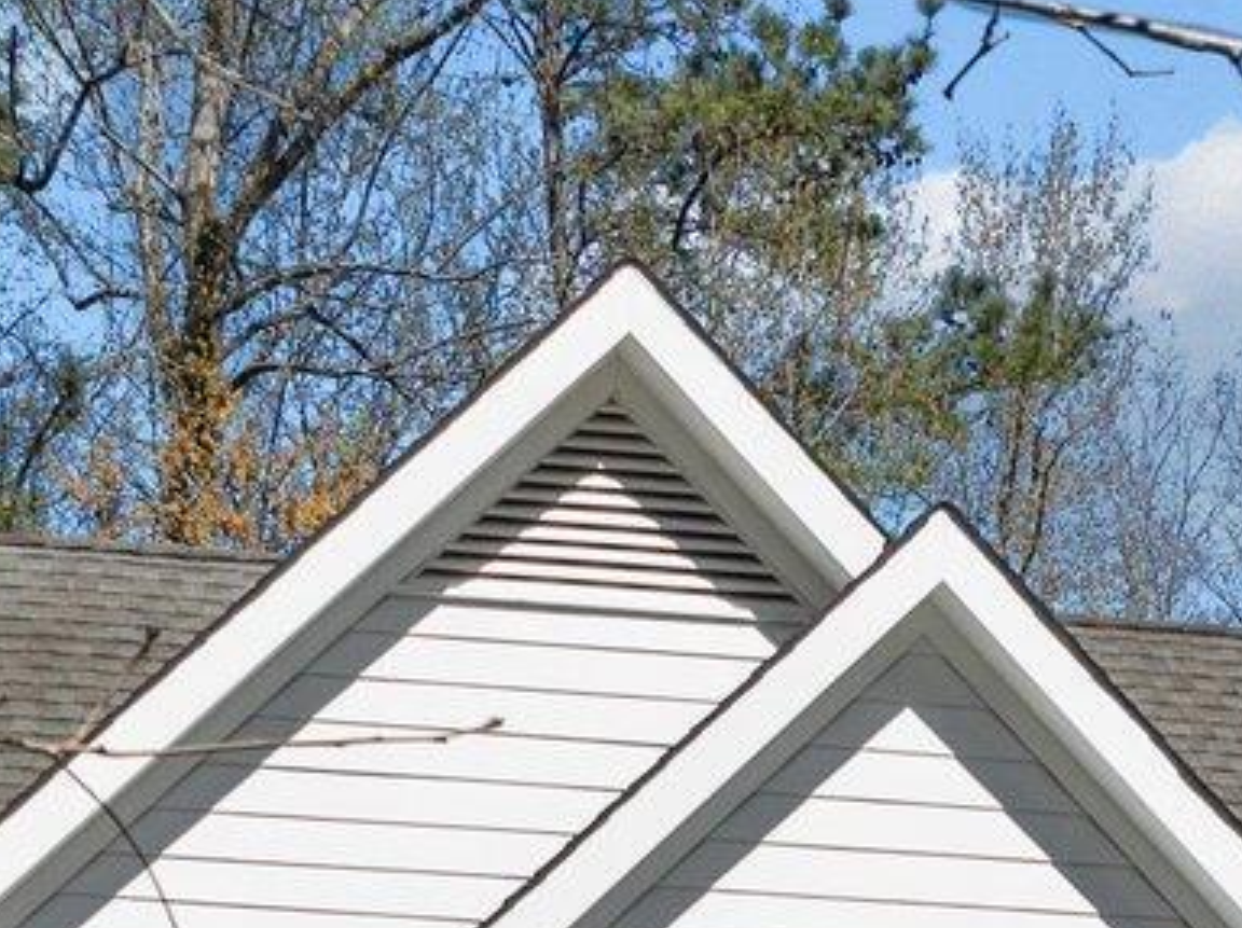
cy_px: 2103
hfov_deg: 15.4
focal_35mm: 128
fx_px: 4587
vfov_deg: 10.3
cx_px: 915
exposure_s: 1/3200
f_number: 2.8
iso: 170
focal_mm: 12.29
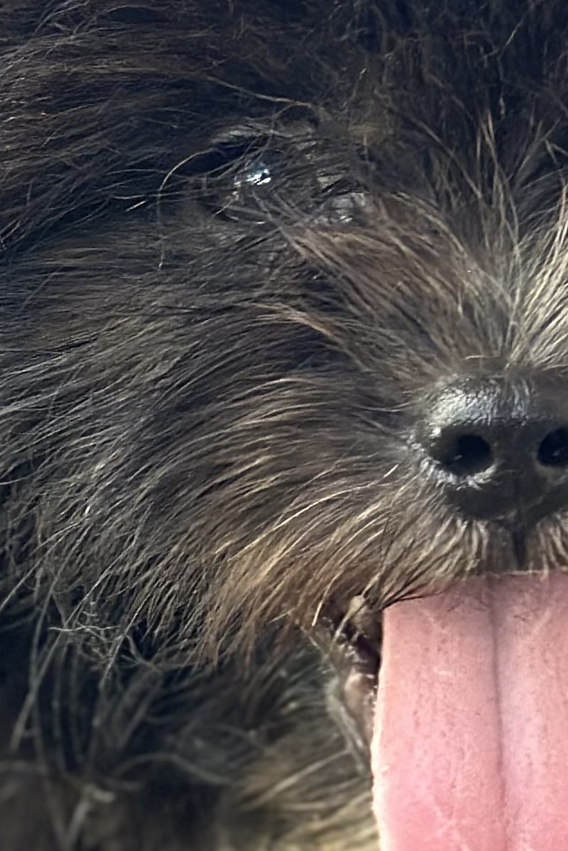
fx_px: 5015
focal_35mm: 212
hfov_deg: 6.5
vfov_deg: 9.7
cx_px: 147
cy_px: 551
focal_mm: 6.86
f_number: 1.78
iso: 200
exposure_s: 1/60
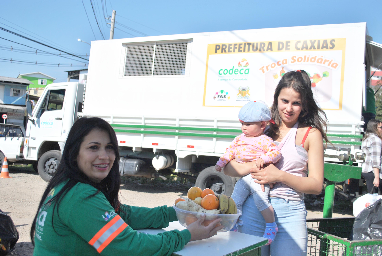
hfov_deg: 49.5
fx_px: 414
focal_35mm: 39
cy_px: 128
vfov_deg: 34.3
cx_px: 191
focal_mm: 26
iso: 100
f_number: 4.2
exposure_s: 1/1250
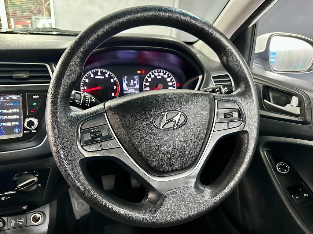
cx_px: 156
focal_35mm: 24
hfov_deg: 71.6
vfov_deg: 56.8
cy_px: 117
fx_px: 217
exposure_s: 1/45
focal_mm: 6.86
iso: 1000
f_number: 1.78
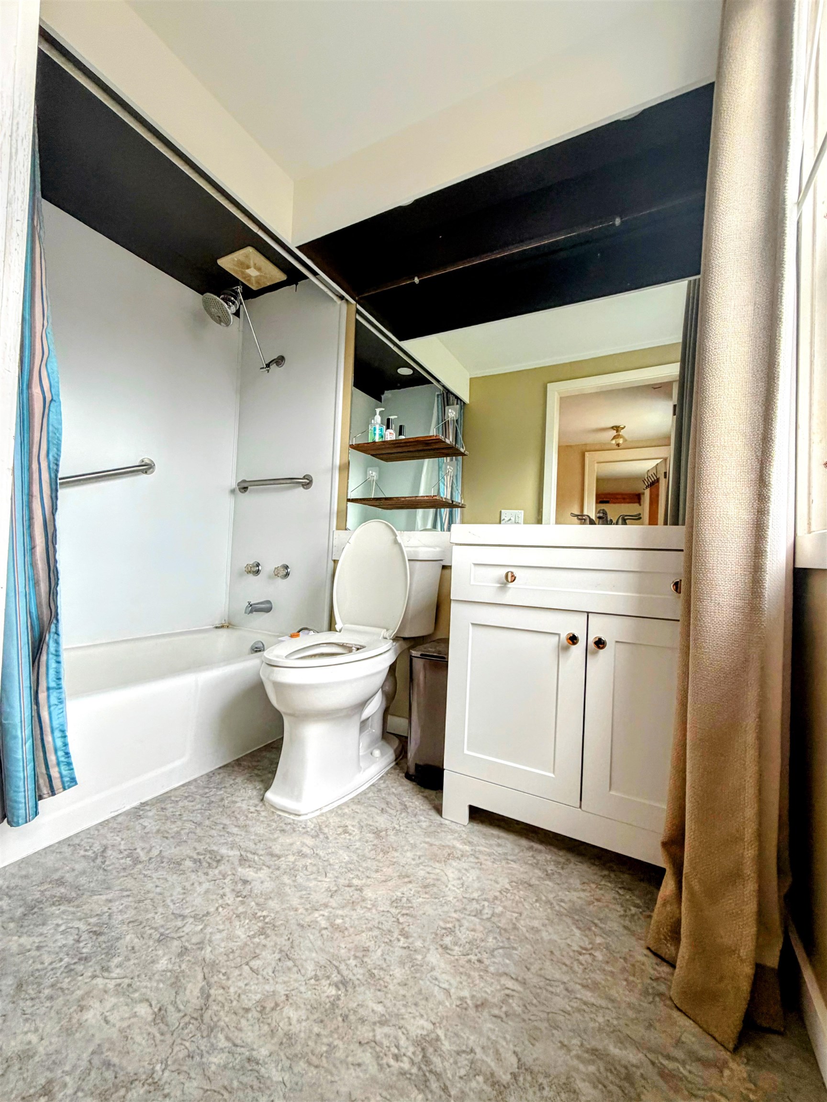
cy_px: 551
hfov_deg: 85.7
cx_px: 414
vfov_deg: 102.1
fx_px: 446
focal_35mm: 14
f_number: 2.2
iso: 250
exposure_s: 1/121
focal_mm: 2.22
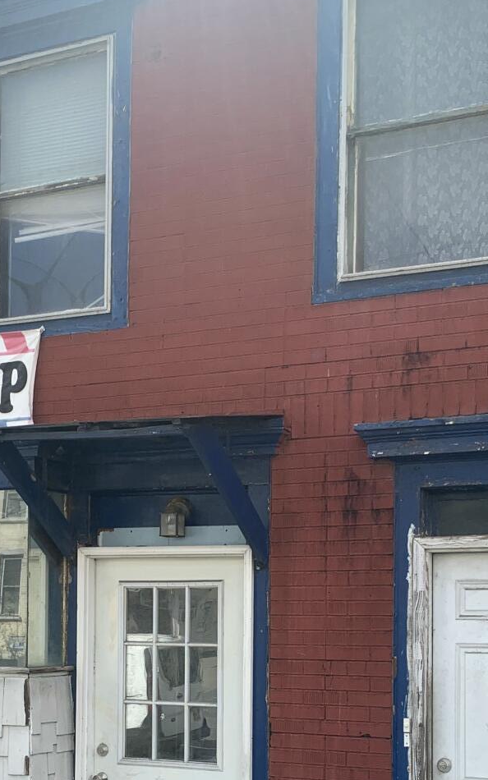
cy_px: 624
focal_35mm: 58
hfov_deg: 22.3
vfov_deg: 34.1
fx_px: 1234
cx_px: 177
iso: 25
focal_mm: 4.25
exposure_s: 1/903
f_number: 1.8
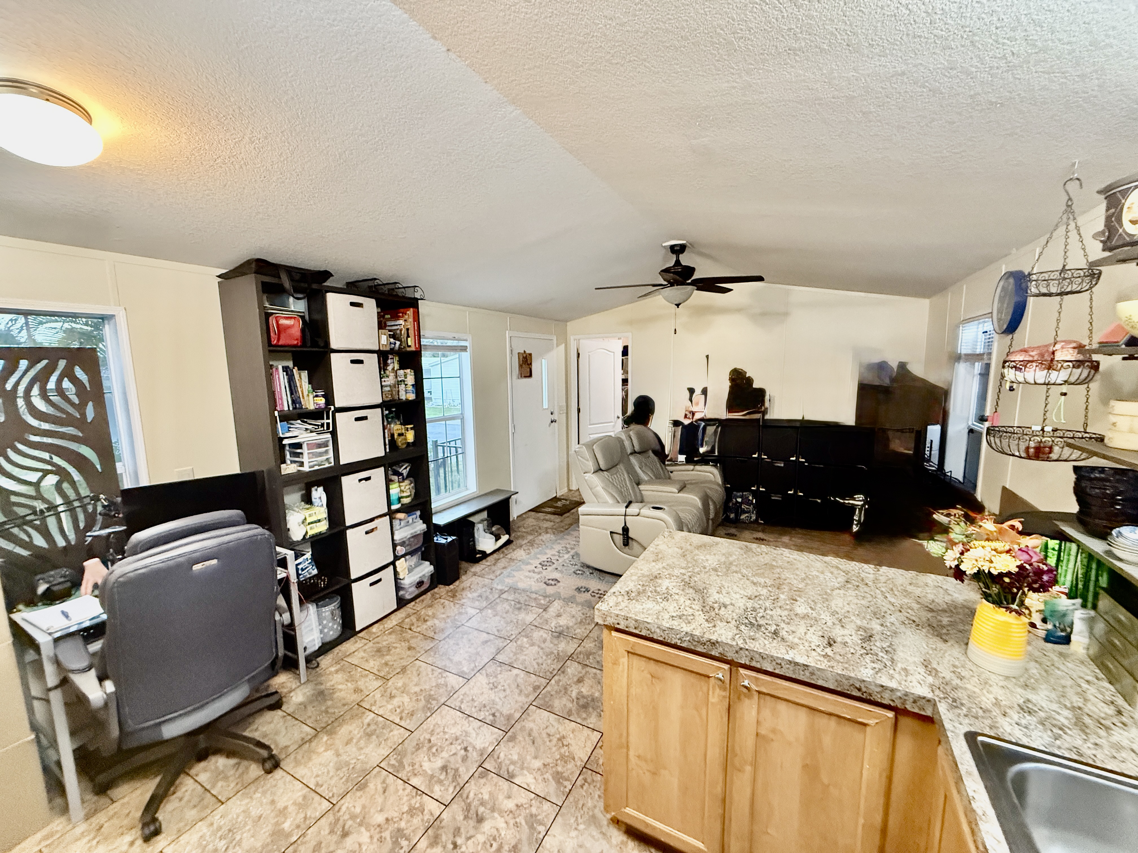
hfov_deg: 102.1
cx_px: 569
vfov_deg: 85.7
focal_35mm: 14
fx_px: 460
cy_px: 426
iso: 1000
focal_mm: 2.22
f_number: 2.2
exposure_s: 1/60
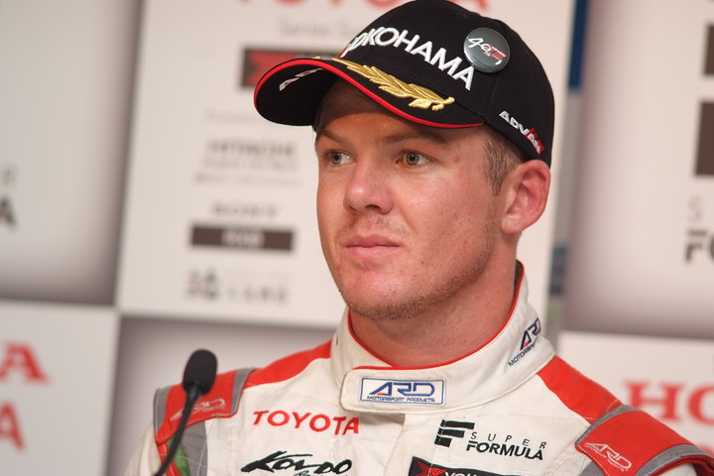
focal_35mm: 270
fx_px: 5355
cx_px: 357
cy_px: 238
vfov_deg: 5.1
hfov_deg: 7.6
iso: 400
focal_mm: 180
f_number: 2.8
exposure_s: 1/250
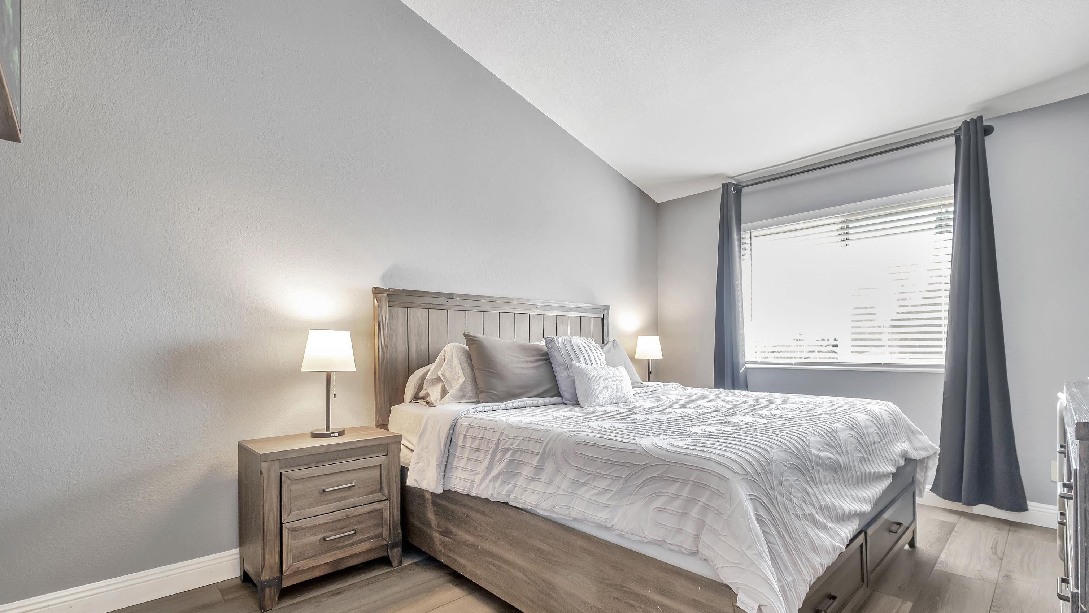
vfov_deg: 66.8
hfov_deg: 99.4
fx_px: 462
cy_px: 345
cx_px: 552
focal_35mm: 16
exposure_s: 1/6
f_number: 8
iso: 160
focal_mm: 10
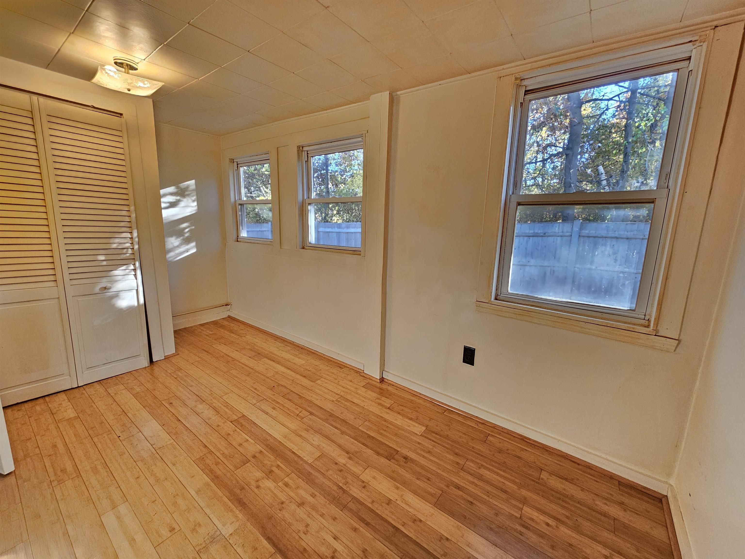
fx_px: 280
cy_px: 280
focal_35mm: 13
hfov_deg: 106.2
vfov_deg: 89.9
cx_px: 372
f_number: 2.2
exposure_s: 1/60
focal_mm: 2.2
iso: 250
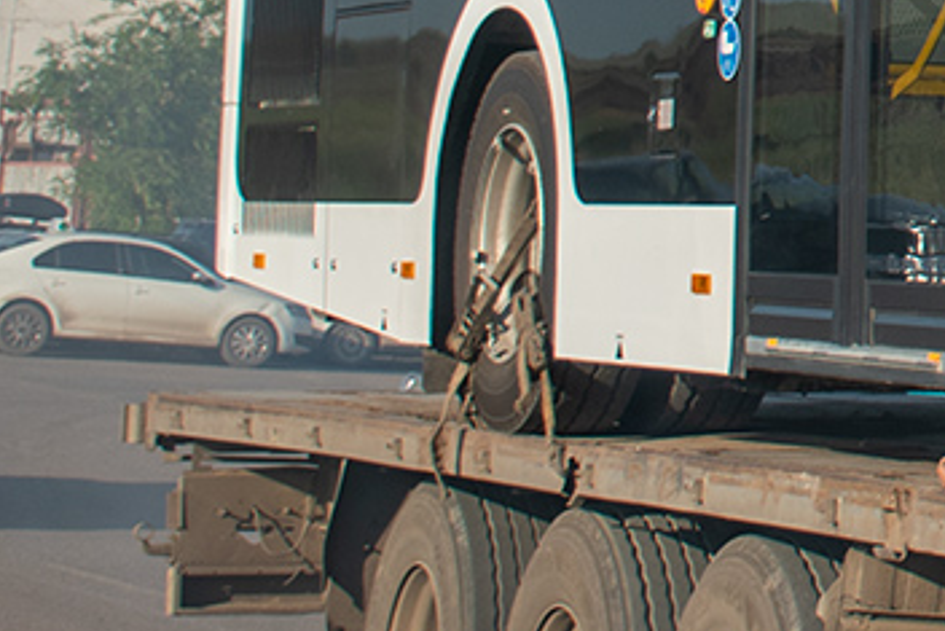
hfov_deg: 11.2
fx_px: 4359
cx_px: 1882
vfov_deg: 8.0
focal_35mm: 166
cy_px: -521
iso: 100
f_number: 5
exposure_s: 1/800
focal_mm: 26
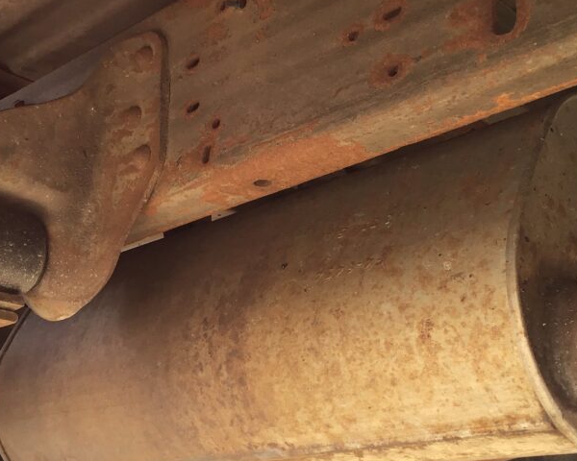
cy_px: 337
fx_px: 1008
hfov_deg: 31.9
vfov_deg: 25.5
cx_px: 261
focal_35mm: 59
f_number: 2.4
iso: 32
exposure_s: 1/60
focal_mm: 3.3
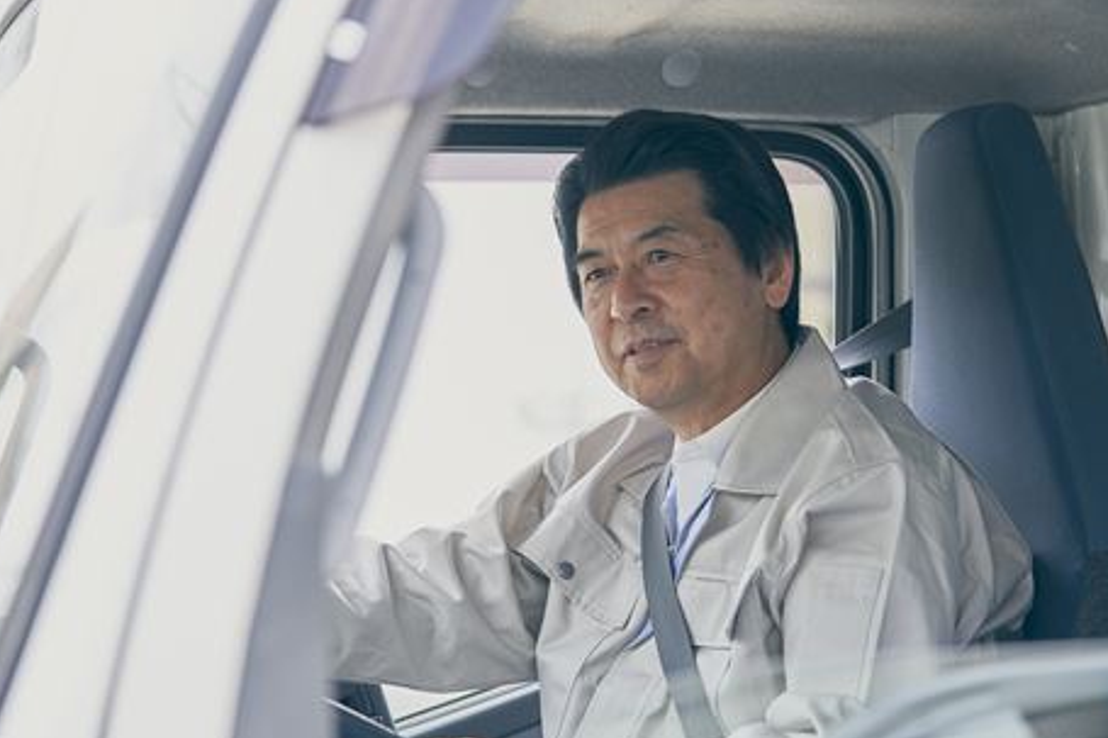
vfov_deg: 11.0
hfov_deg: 16.4
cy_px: 482
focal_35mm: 125
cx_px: 448
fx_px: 3846
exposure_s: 1/200
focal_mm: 79
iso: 100
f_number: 2.8
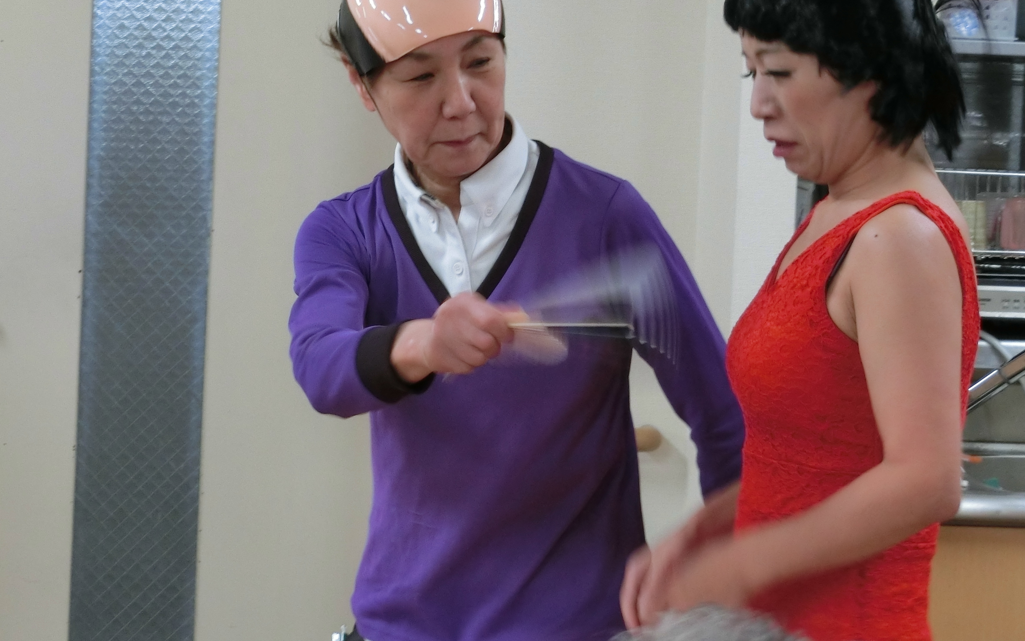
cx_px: 501
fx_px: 3632
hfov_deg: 16.1
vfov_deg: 10.1
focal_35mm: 130
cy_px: 148
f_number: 5.6
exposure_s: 1/20
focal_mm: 16.5
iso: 400
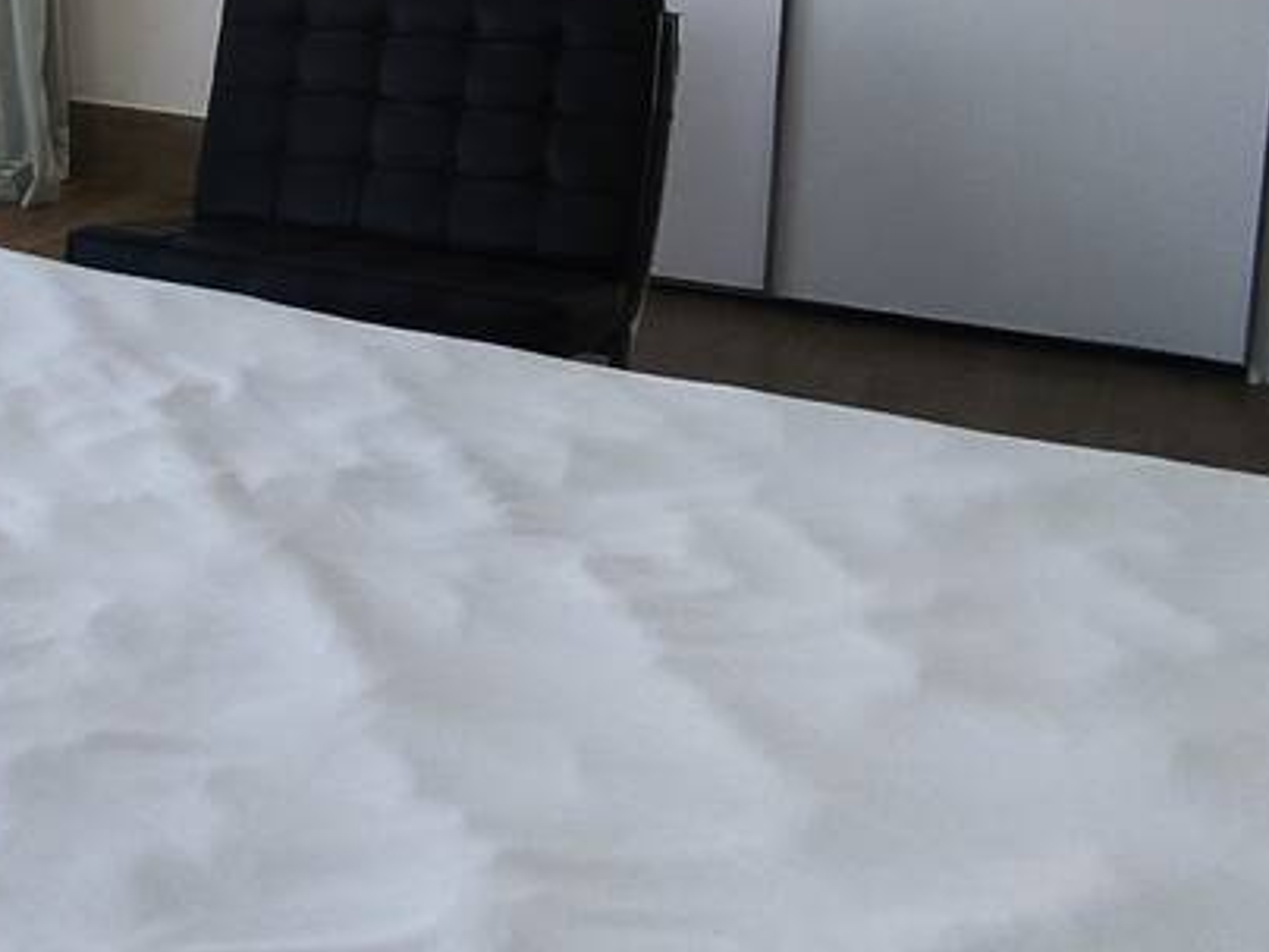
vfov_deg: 24.2
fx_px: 2090
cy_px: -63
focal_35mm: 57
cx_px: 110
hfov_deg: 32.0
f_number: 2.2
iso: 50
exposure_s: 1/225
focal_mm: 1.65
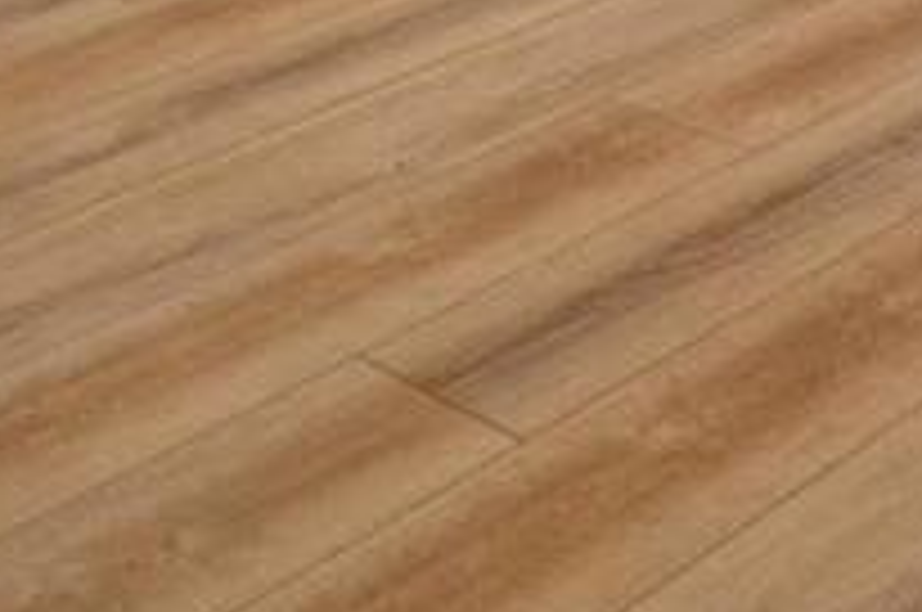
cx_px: 1309
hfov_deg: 21.9
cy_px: -824
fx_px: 2046
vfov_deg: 13.1
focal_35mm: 80
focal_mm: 8
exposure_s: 1/5
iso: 400
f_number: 8
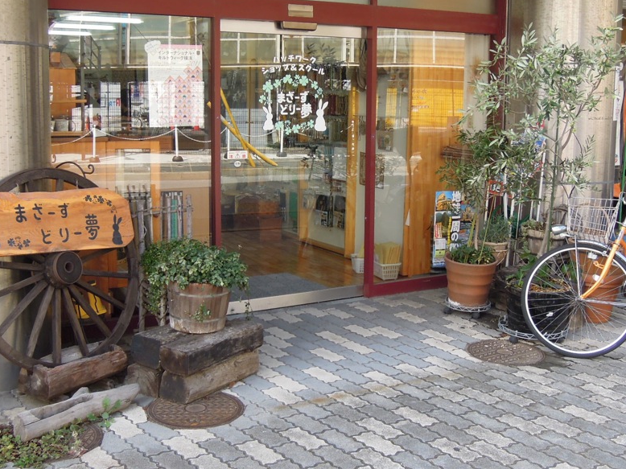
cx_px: 295
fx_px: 814
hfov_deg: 42.1
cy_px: 179
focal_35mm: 45
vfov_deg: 32.0
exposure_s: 1/250
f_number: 3.2
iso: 160
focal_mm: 6.3
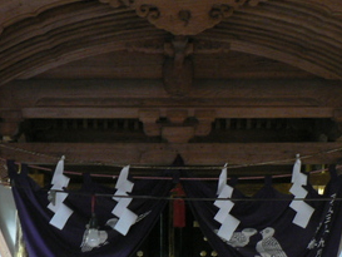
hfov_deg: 29.4
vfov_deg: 22.2
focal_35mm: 66
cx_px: 167
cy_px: 161
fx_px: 652
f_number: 2.8
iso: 200
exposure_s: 1/4
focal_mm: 6
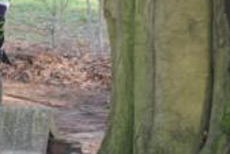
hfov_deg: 8.6
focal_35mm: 236
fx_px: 1509
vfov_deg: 5.8
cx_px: -48
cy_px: -10
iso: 250
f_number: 5.6
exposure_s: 1/125
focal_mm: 80
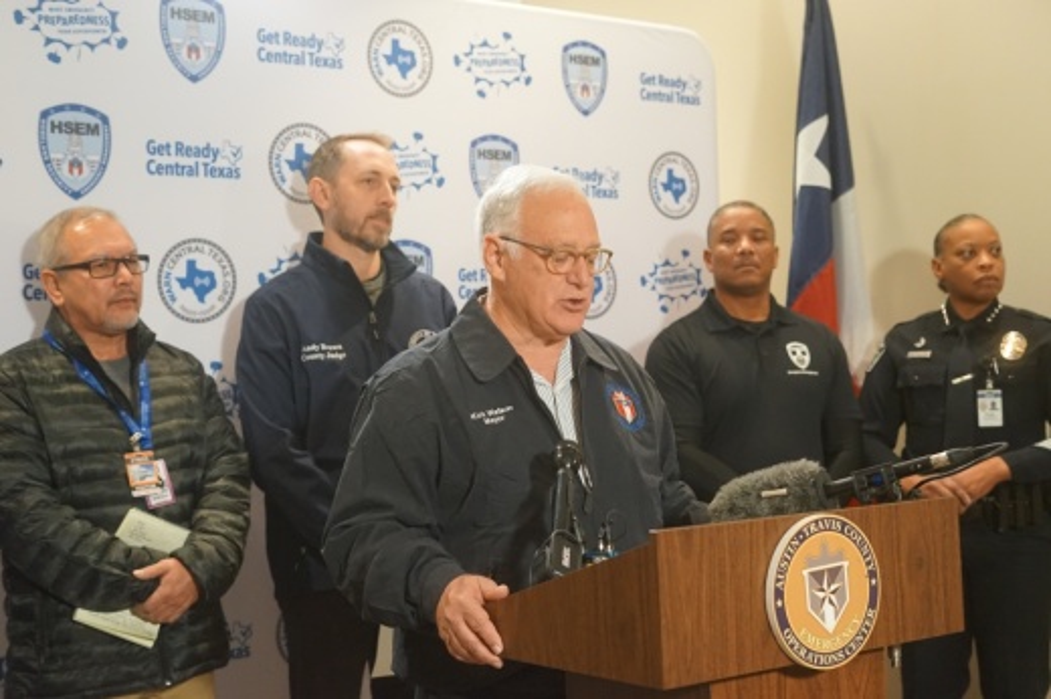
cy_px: 350
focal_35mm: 50
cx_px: 526
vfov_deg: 27.0
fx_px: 1459
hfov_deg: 39.6
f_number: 4
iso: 5000
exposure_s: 1/160
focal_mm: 50
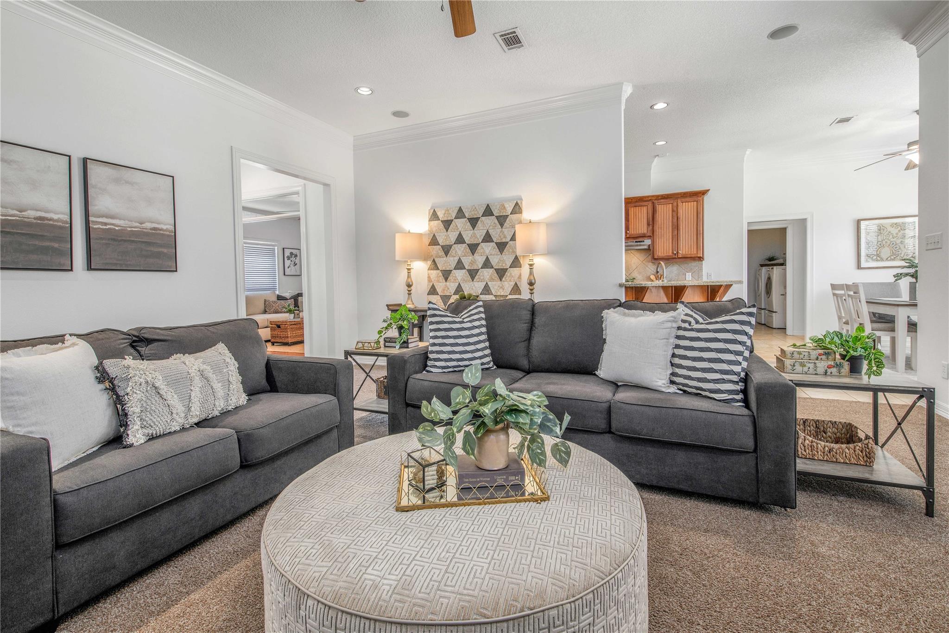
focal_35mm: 15
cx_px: 474
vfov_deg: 77.3
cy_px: 316
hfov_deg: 100.4
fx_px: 395
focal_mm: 15
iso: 250
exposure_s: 1/4
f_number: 7.1
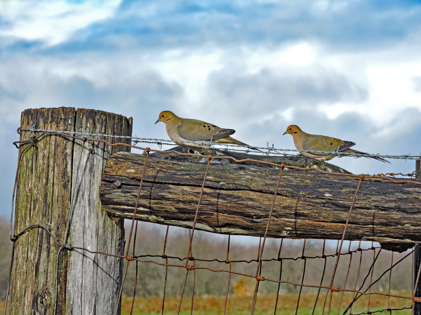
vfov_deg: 6.8
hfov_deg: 9.0
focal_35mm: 220
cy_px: 158
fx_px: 2676
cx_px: 210
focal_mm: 39.4
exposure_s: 1/400
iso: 100
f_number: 5.3
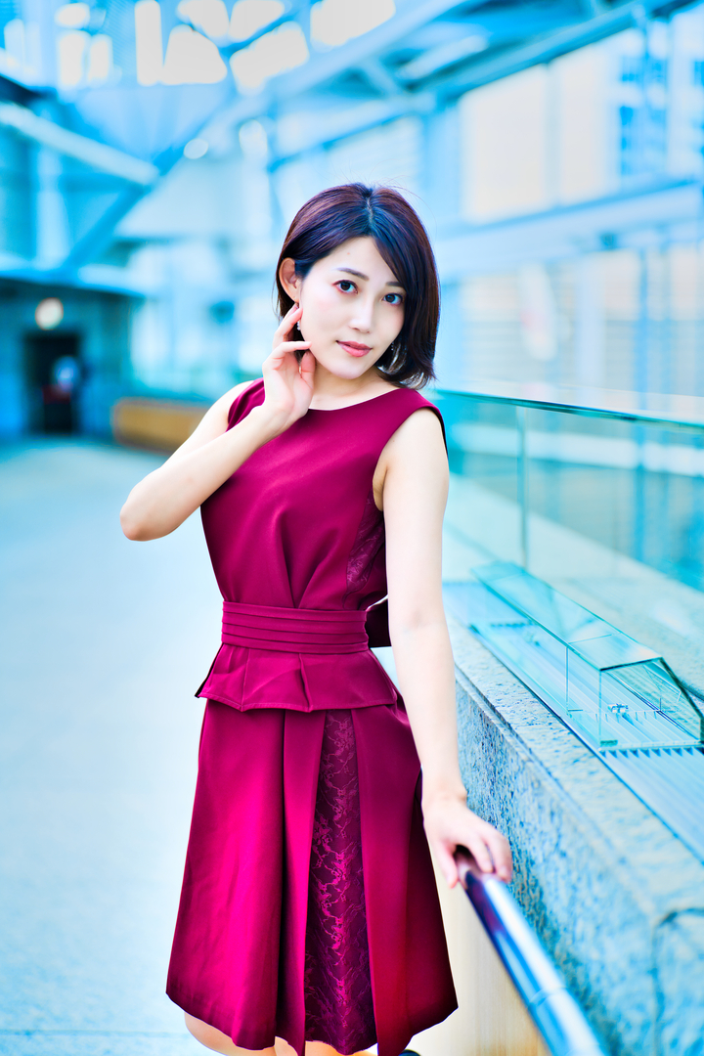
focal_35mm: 50
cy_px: 528
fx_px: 1467
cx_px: 352
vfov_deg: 39.6
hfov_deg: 27.0
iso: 100
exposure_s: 1/1250
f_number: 1.2
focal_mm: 50
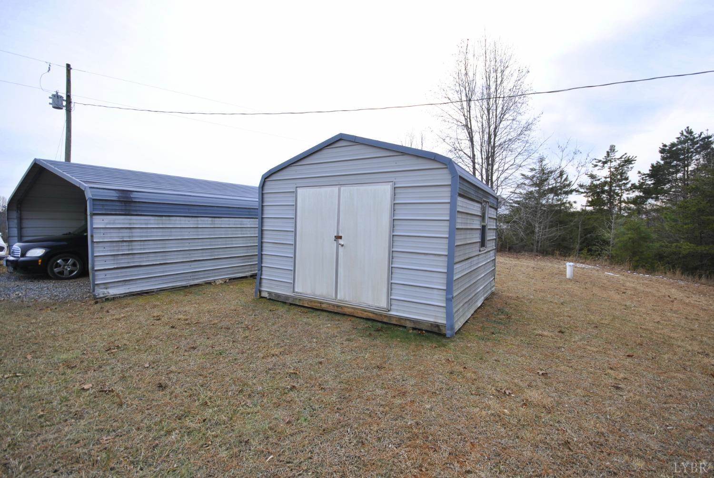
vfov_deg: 77.5
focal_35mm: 15
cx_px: 357
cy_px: 239
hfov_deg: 100.3
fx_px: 298
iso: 100
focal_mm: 10
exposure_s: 1/160
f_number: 6.3
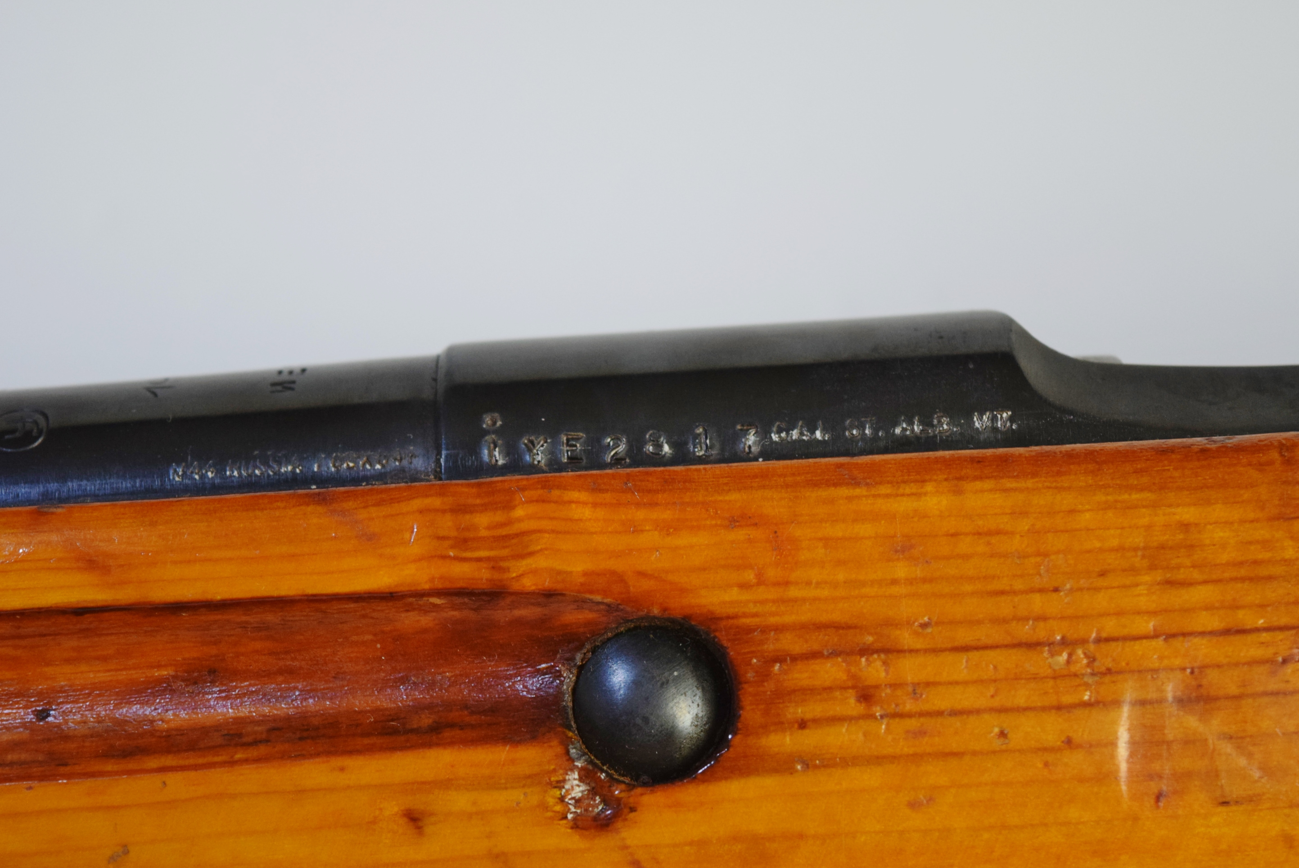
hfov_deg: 23.8
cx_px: 659
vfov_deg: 16.0
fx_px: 3088
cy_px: 427
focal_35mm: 86
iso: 1250
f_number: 5.6
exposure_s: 1/125
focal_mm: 55
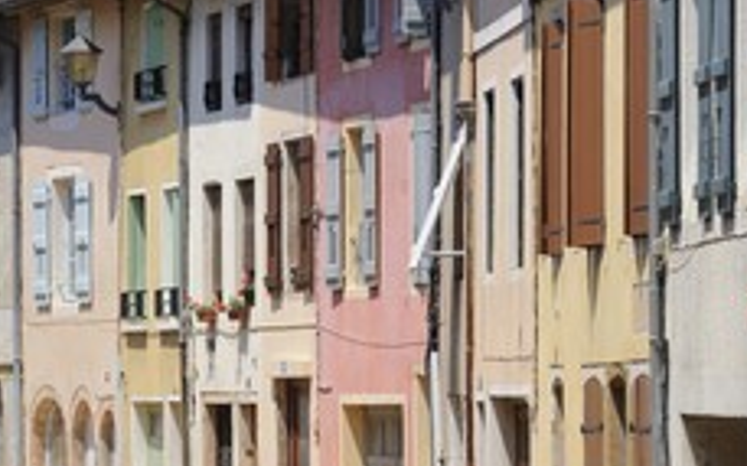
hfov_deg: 8.6
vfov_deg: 5.4
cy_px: 401
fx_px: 4946
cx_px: 294
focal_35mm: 243
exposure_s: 1/320
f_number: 10
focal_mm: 130
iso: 200
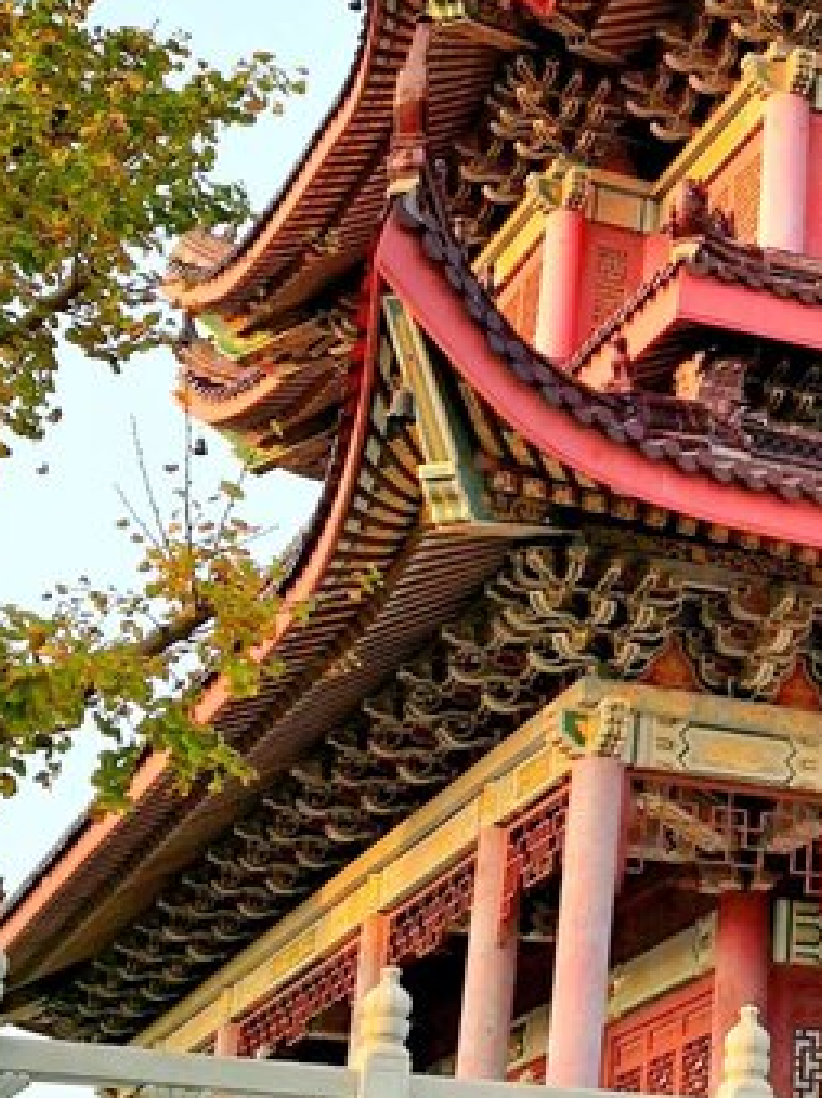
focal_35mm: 80
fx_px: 2536
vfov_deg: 24.3
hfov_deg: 17.3
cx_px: 1075
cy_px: 322
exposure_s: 1/833
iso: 50
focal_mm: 3.95
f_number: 1.6
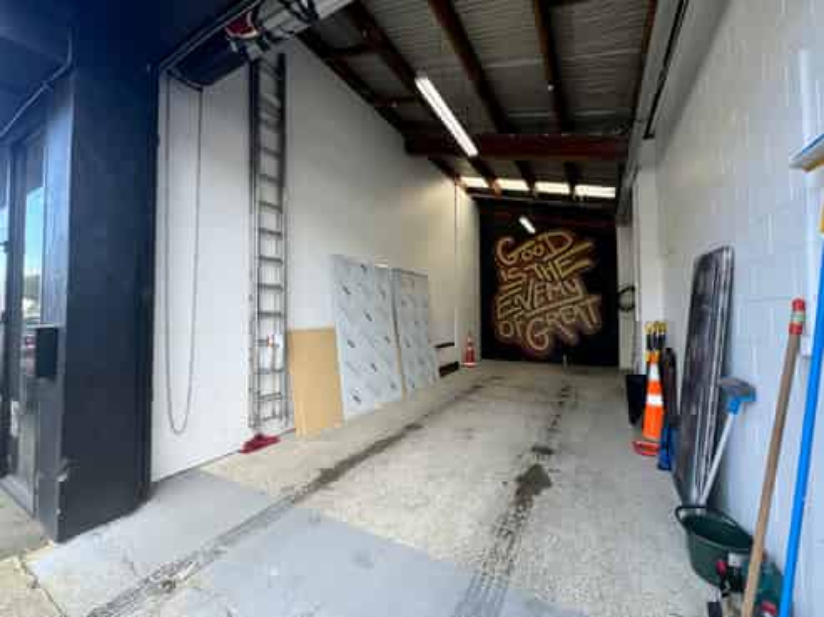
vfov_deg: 85.6
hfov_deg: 102.1
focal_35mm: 14
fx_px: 333
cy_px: 308
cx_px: 412
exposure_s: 1/113
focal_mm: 2.22
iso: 40
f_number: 2.2
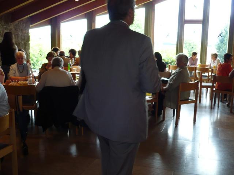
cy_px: 88
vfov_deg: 37.7
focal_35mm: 38
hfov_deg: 49.0
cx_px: 117
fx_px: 257
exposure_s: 1/30
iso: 100
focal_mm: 5.8
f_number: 2.8
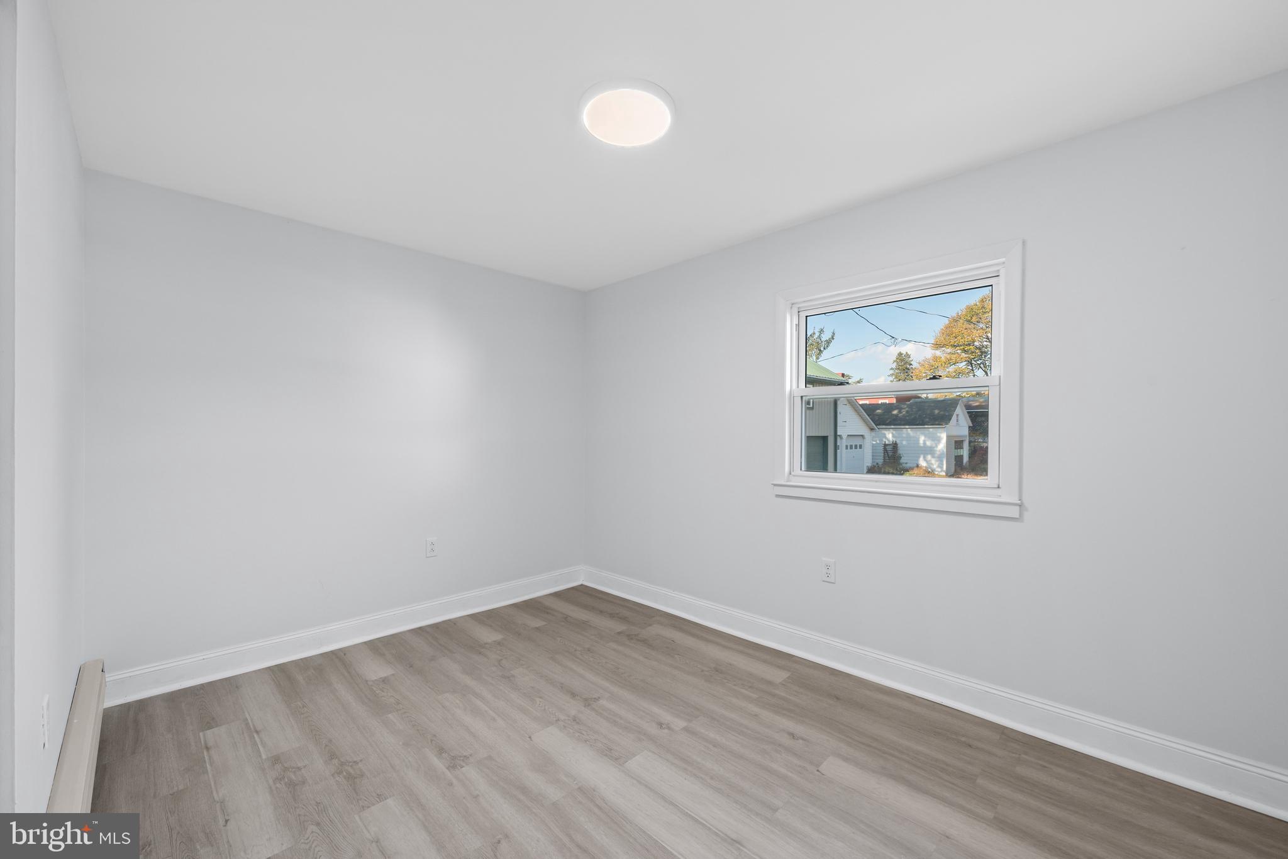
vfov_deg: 81.2
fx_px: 501
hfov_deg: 104.3
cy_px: 430
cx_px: 644
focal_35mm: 14
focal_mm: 14
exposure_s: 1/15
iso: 320
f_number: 9
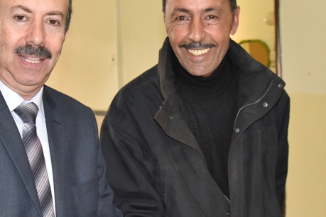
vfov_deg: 17.5
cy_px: 112
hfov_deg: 25.8
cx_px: 99
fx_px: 706
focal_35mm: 78
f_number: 6.3
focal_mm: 35
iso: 2500
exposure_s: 1/100
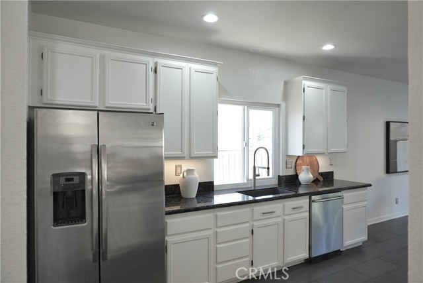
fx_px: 282
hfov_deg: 73.7
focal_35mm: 24
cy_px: 142
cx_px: 212
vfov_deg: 53.2
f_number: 4
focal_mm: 16
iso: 640
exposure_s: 1/160
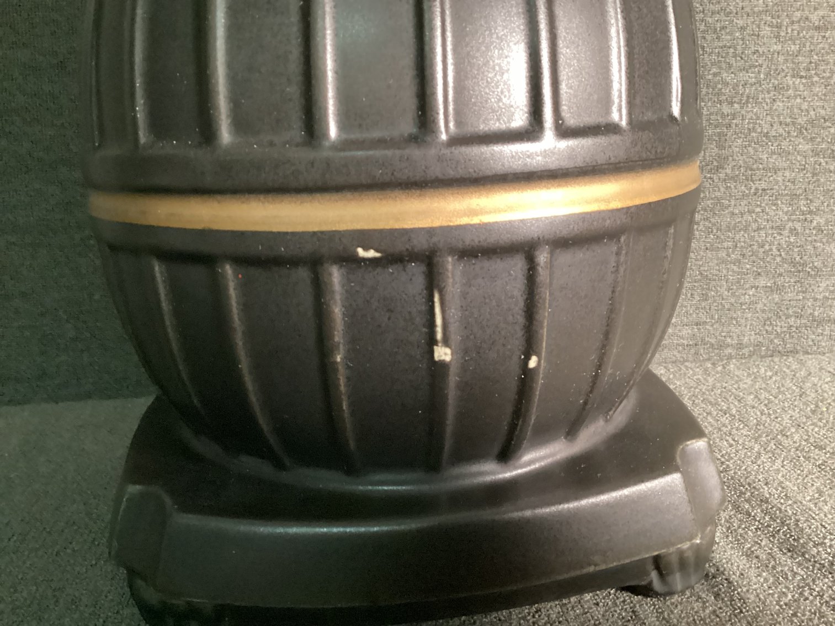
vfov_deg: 45.4
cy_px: 313
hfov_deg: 58.3
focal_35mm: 31
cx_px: 418
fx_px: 748
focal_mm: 3.3
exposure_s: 1/30
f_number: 2.4
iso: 640
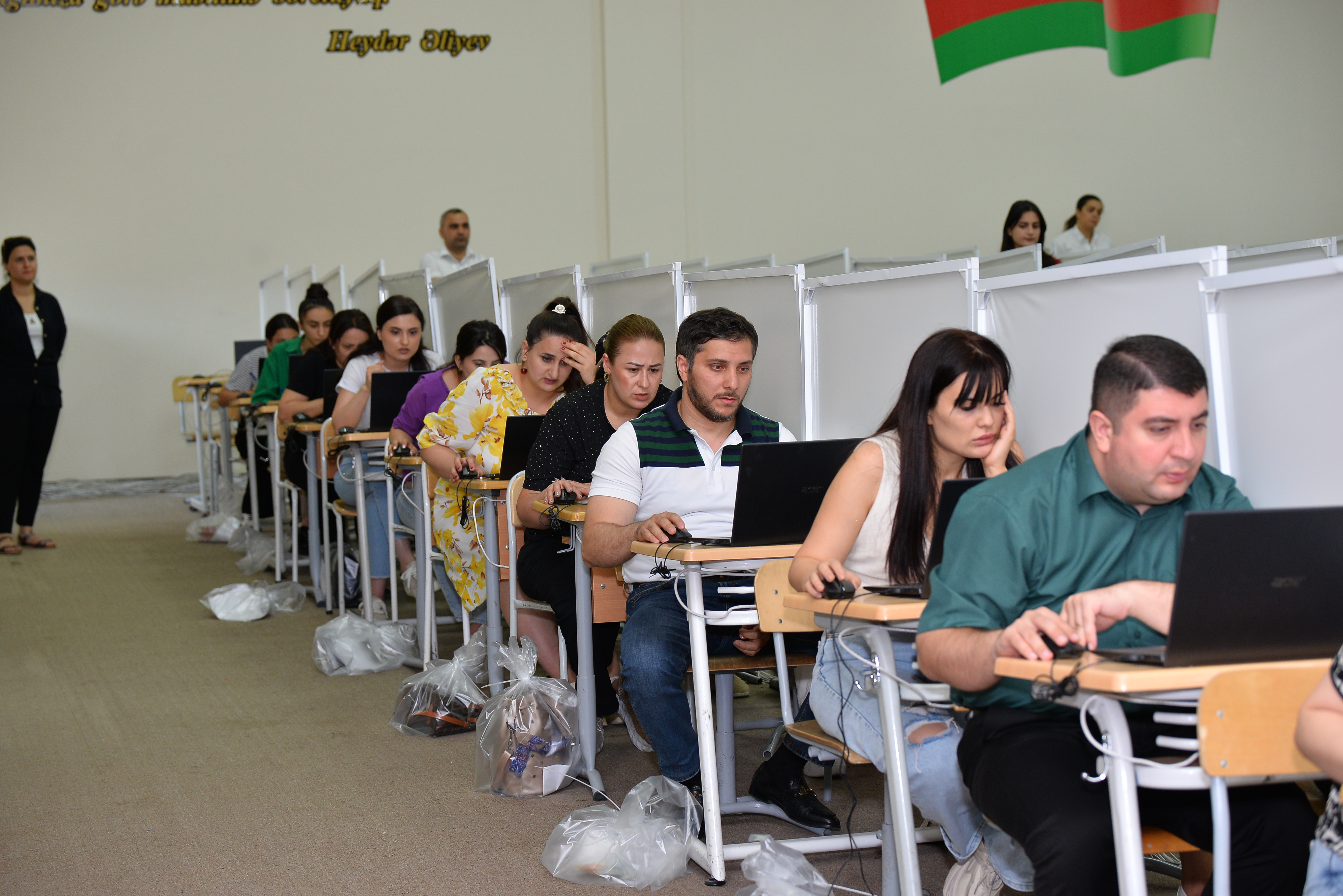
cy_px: 448
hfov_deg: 28.8
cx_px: 672
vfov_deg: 19.5
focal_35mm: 70
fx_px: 2611
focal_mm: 70
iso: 1000
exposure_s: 1/125
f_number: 4
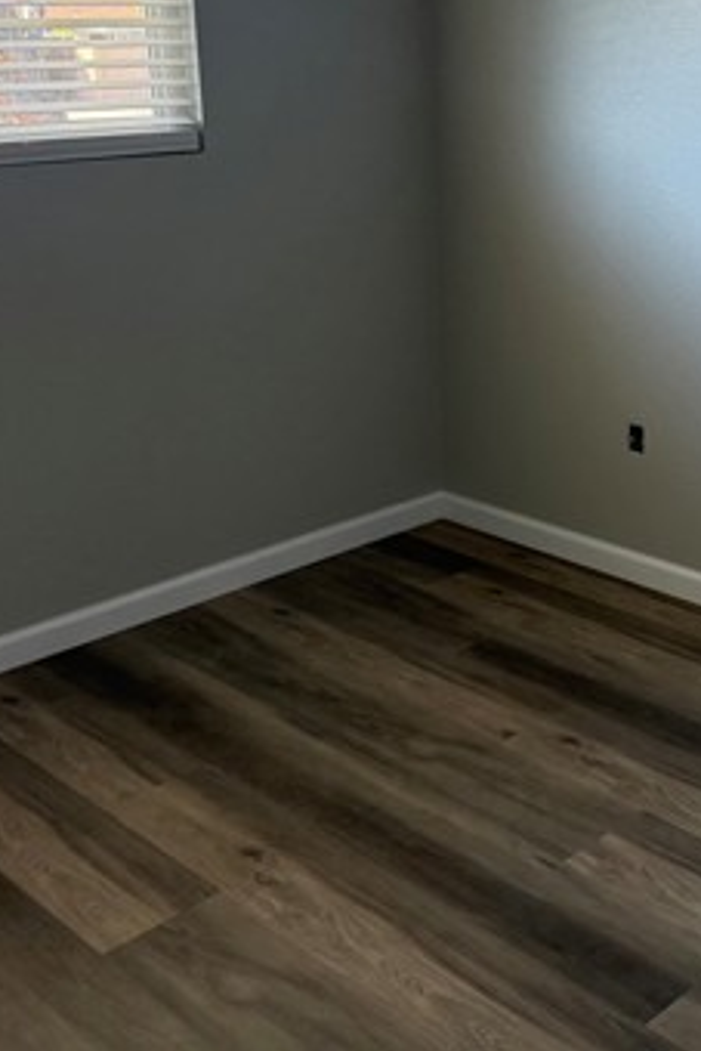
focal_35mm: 47
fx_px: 1371
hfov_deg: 28.3
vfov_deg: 41.4
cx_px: 522
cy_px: 362
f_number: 1.78
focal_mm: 6.76
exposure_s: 1/121
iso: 200
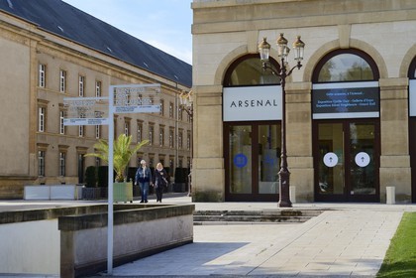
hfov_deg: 32.4
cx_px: 208
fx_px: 716
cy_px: 139
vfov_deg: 21.9
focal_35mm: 62
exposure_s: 1/200
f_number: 11
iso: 200
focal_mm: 62
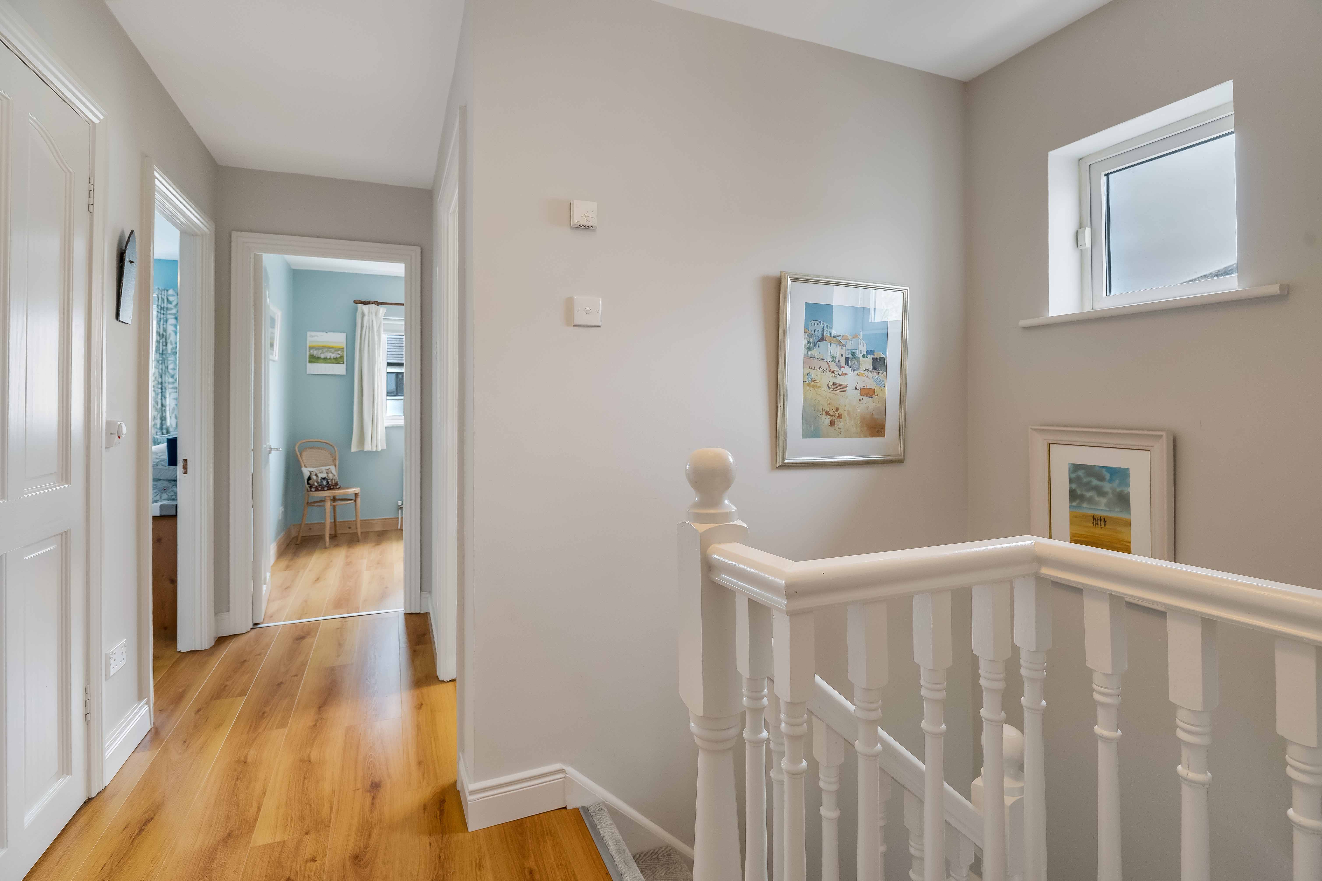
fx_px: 624
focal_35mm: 17
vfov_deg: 70.4
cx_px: 661
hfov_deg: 93.3
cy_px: 440
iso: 640
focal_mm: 17
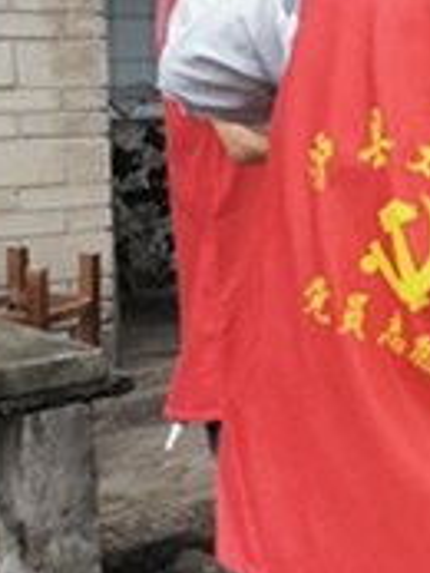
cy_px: 209
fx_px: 1654
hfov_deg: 13.7
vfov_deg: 19.6
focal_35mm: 100
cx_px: 695
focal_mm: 5.58
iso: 50
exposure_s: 1/527
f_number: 1.8
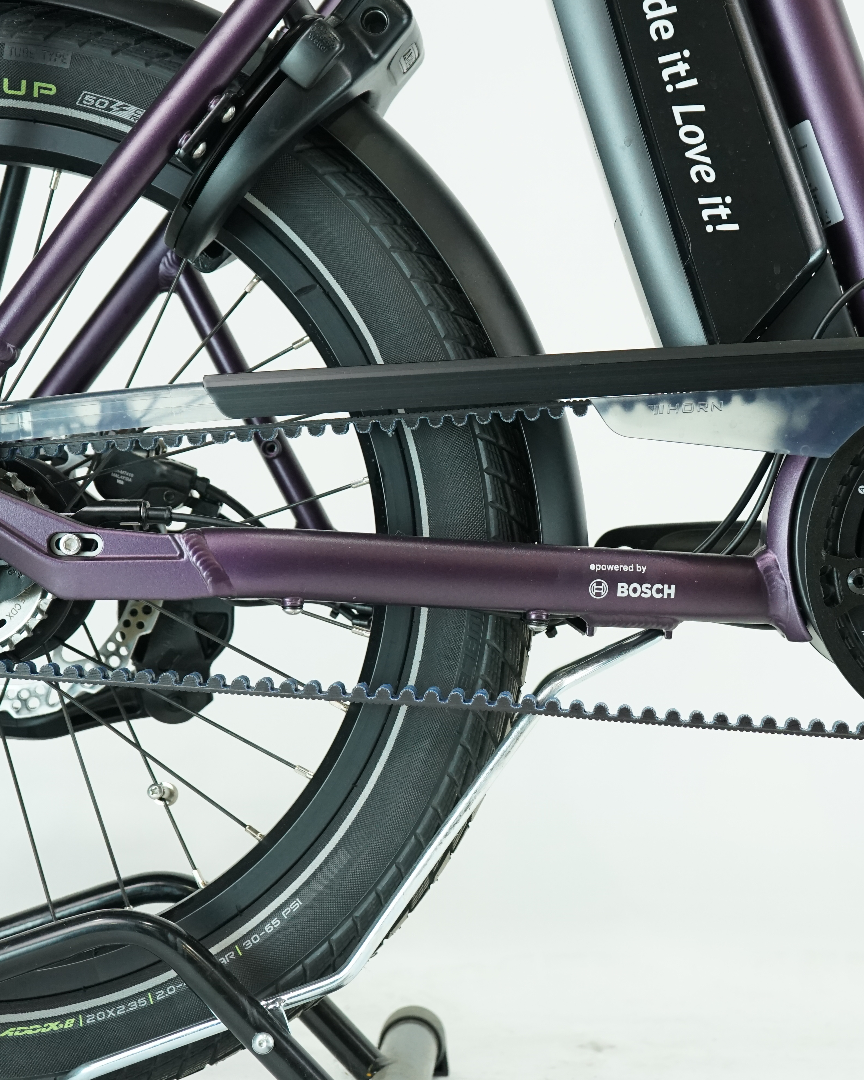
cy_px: 540
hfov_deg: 20.3
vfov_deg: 25.4
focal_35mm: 75
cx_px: 640
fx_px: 2397
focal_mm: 53
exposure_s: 1/200
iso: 1600
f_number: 5
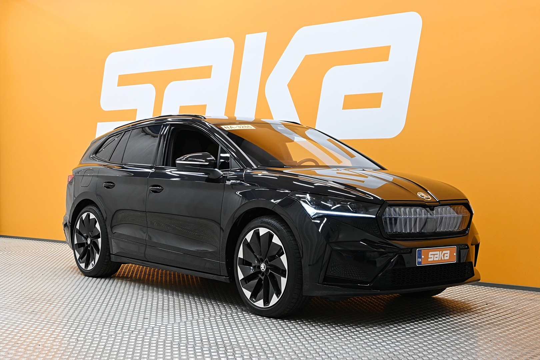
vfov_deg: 27.3
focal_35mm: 50
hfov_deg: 40.0
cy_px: 180
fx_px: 742
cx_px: 270
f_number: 5
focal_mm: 33
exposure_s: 1/60
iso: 640
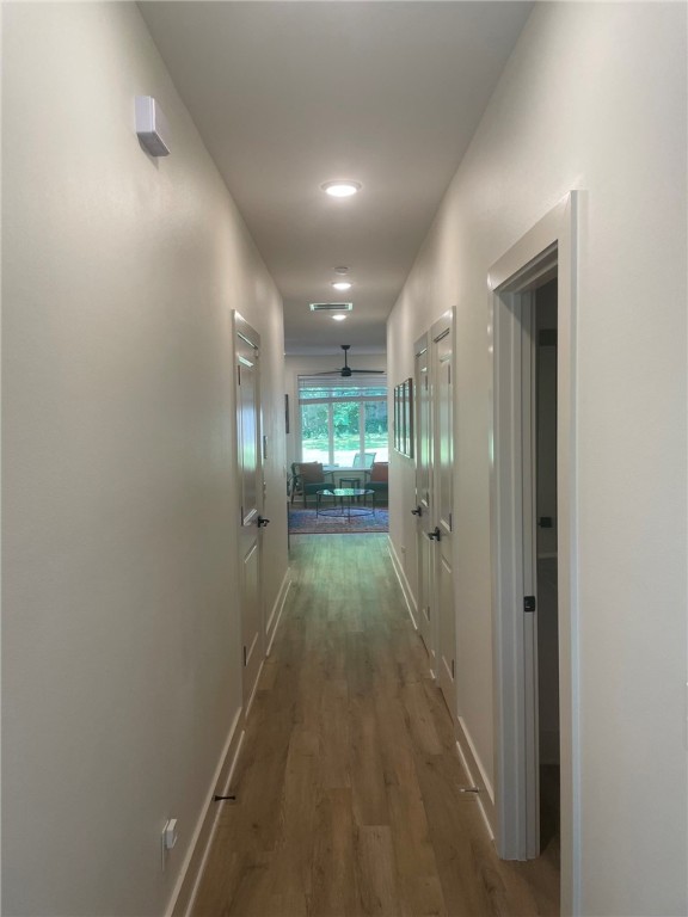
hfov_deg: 53.1
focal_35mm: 26
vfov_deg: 67.3
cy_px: 458
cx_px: 344
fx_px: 689
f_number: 1.6
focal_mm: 4.2
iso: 100
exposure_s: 1/120
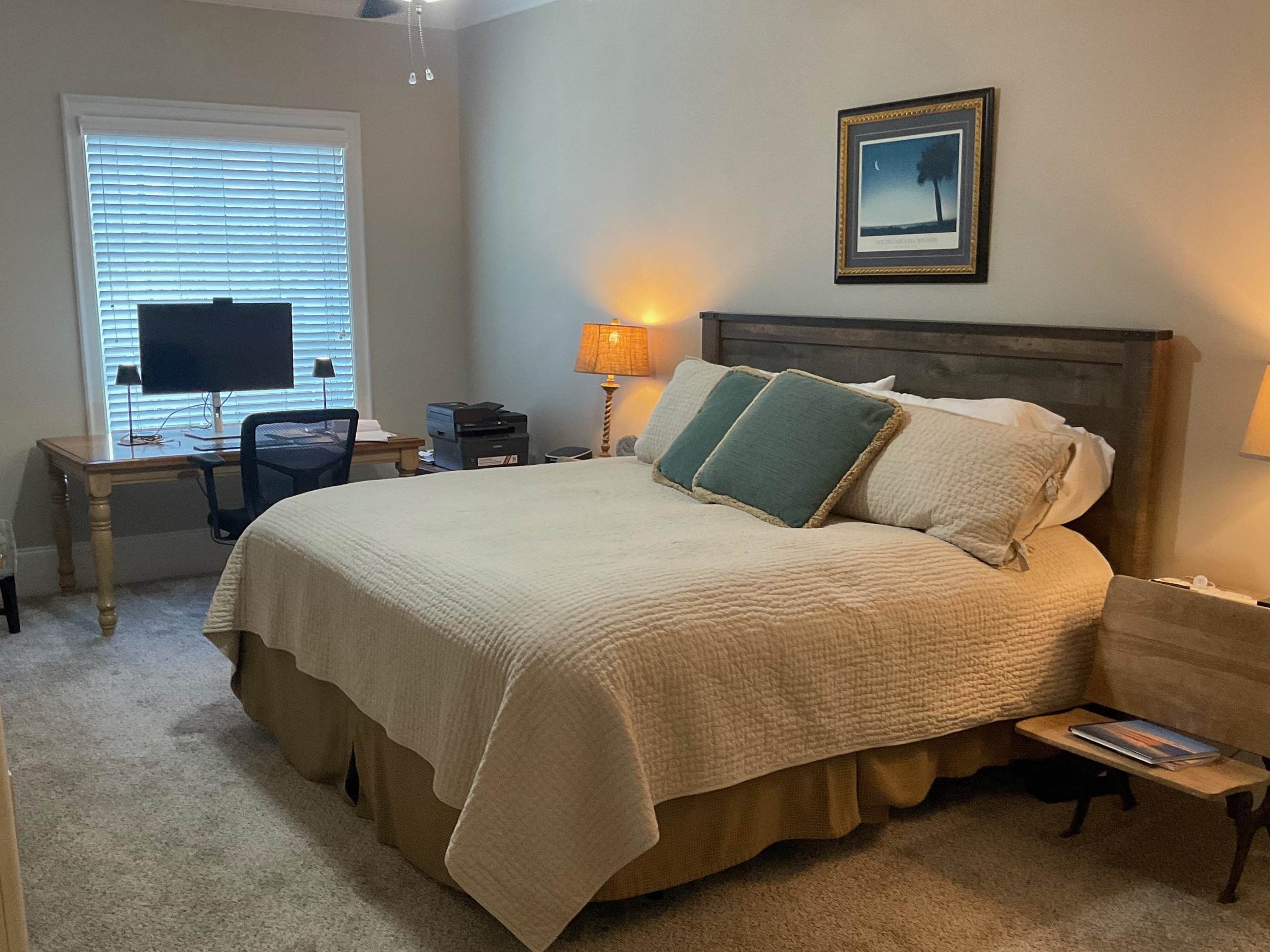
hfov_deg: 51.3
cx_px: 595
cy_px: 552
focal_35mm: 36
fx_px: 1321
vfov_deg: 39.5
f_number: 1.8
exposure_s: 1/60
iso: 200
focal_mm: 3
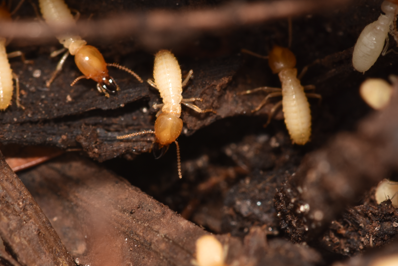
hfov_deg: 4.8
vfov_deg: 3.2
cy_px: 138
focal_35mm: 427
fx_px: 4720
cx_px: 172
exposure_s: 1/160
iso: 125
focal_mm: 200
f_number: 20
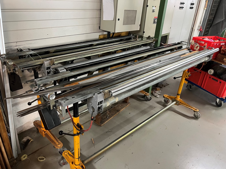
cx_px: 113
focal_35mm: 26
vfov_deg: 53.1
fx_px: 170
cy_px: 84
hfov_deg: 67.3
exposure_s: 1/50
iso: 320
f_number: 1.5
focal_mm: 5.7
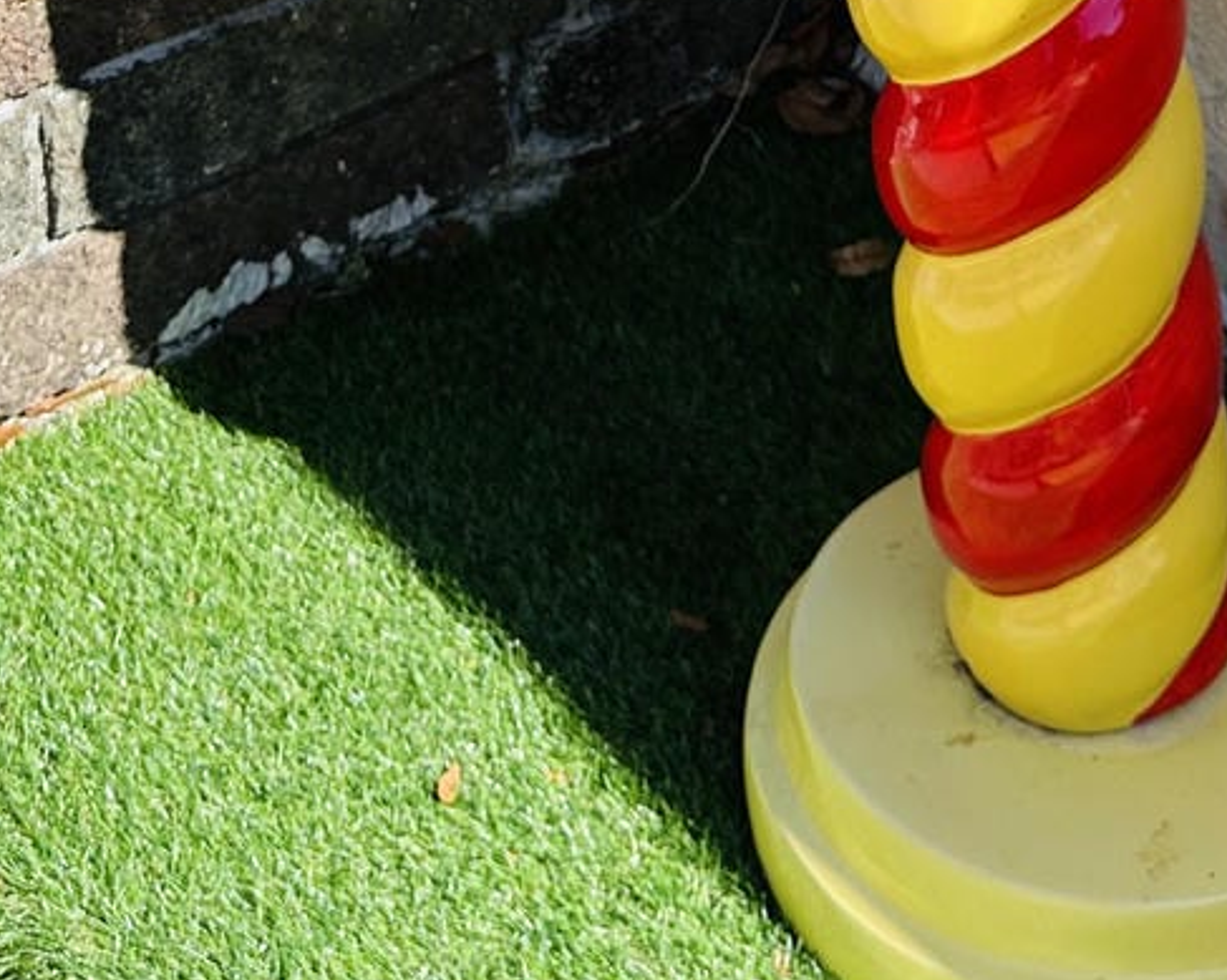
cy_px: -602
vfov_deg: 17.4
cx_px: 811
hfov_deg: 24.6
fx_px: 2795
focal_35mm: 77
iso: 80
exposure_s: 1/2252
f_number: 1.78
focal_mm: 6.86
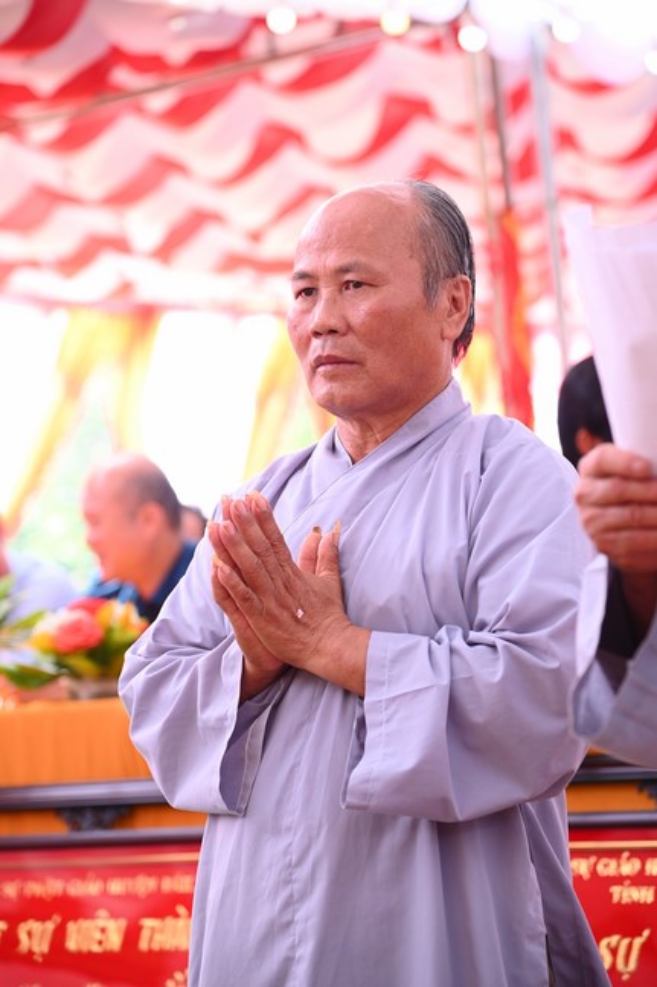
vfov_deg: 17.1
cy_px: 494
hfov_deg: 11.4
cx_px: 328
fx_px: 3290
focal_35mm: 120
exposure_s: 1/160
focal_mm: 120
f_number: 4.5
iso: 800
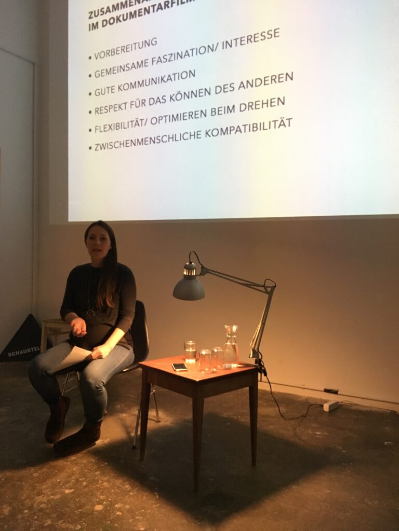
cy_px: 266
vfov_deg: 61.7
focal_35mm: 29
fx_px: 446
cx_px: 200
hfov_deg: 48.2
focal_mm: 4.15
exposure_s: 1/17
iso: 200
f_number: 2.2
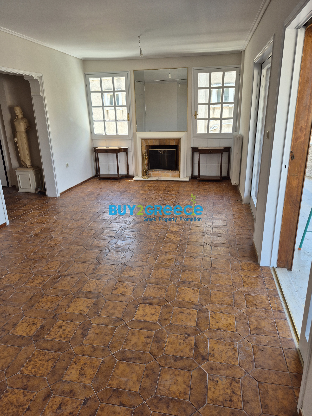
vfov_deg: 73.9
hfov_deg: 58.9
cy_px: 208
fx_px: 276
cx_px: 156
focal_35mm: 23
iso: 32
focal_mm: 5.4
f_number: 1.8
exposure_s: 1/180
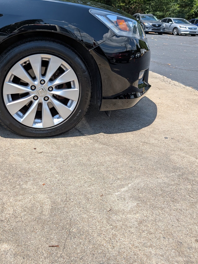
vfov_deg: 49.6
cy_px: 71
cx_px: 55
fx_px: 275
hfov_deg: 38.9
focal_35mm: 36
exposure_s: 1/742
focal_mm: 6.9
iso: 19
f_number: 1.68
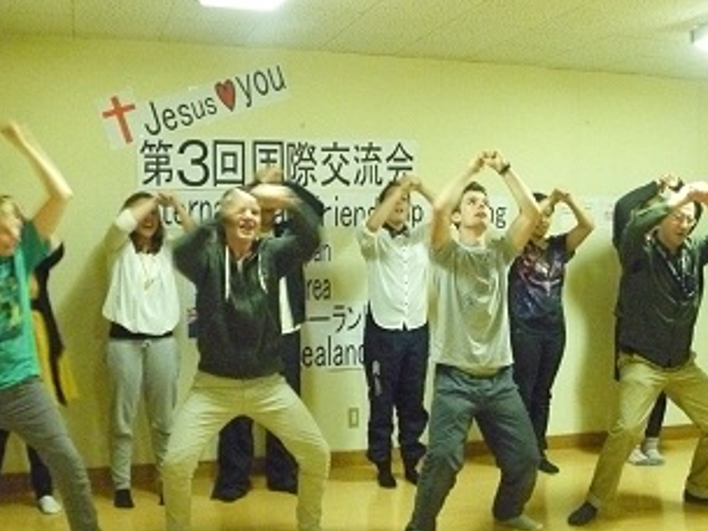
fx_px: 941
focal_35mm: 46
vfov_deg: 31.4
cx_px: 440
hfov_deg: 41.0
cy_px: 312
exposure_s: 1/8
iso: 1600
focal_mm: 6.3
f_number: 3.5
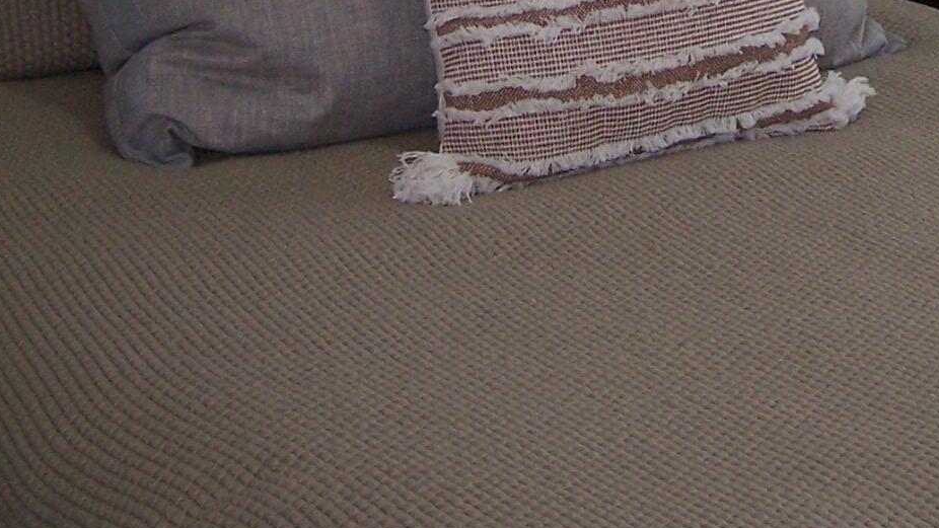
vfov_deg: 11.4
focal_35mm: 103
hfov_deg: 20.4
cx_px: 837
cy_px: -180
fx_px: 2565
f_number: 2.8
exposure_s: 1/60
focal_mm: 6.3
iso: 140
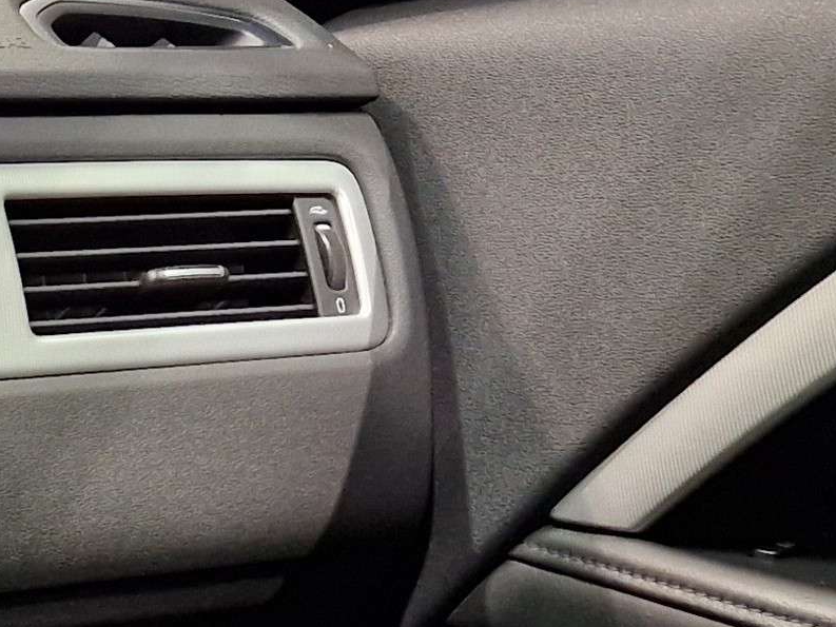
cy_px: 1031
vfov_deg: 12.0
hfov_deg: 14.4
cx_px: -797
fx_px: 2802
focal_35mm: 116
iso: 320
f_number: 1.8
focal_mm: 5.4
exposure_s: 1/100
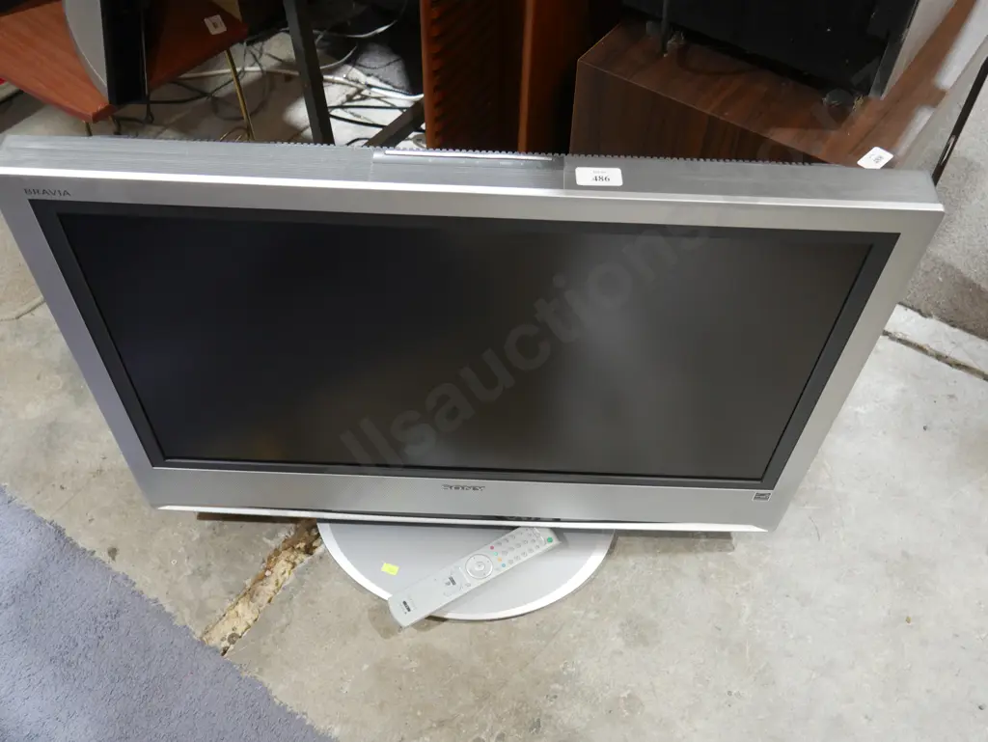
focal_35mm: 34
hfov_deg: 53.9
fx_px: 971
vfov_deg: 41.8
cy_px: 371
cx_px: 494
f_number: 4
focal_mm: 17
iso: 1000
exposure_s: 1/60
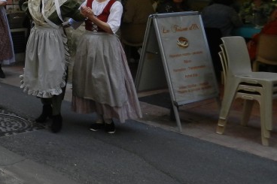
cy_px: -13
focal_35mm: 65
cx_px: -74
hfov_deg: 26.7
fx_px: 500
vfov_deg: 20.1
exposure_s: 1/200
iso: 160
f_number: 3.4
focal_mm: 4
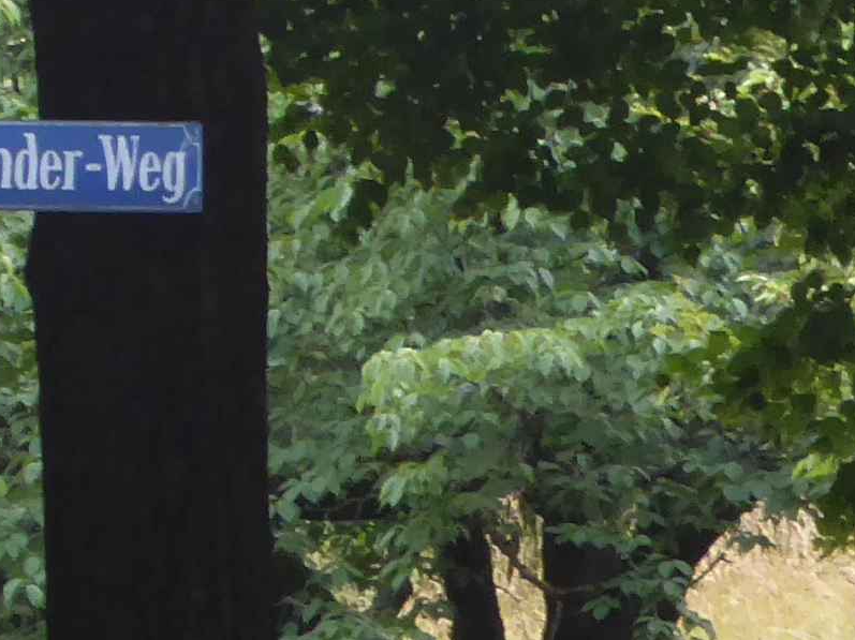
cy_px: -321
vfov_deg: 1.5
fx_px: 23676
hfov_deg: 2.1
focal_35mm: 959
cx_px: 1411
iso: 320
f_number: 5.6
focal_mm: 30.9
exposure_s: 1/80
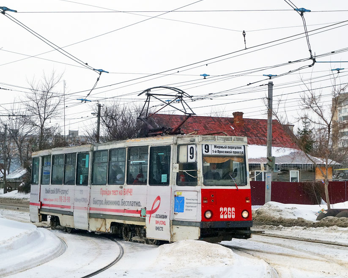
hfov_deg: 24.4
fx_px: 803
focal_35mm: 78
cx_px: 162
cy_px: 142
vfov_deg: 19.7
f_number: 9
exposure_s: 1/500
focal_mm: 21.29
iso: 125
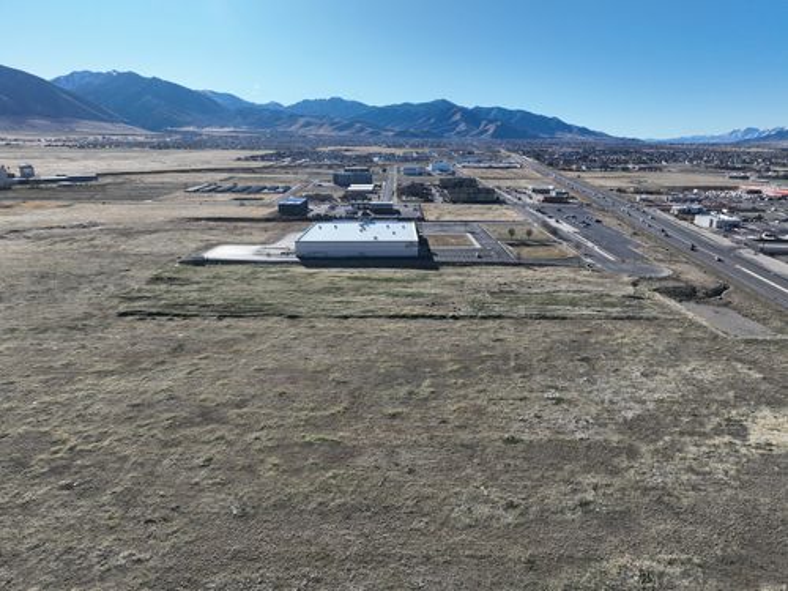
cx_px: 394
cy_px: 296
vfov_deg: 56.8
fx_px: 546
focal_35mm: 24
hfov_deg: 71.6
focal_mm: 12.29
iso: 140
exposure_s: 1/2500
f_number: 2.8
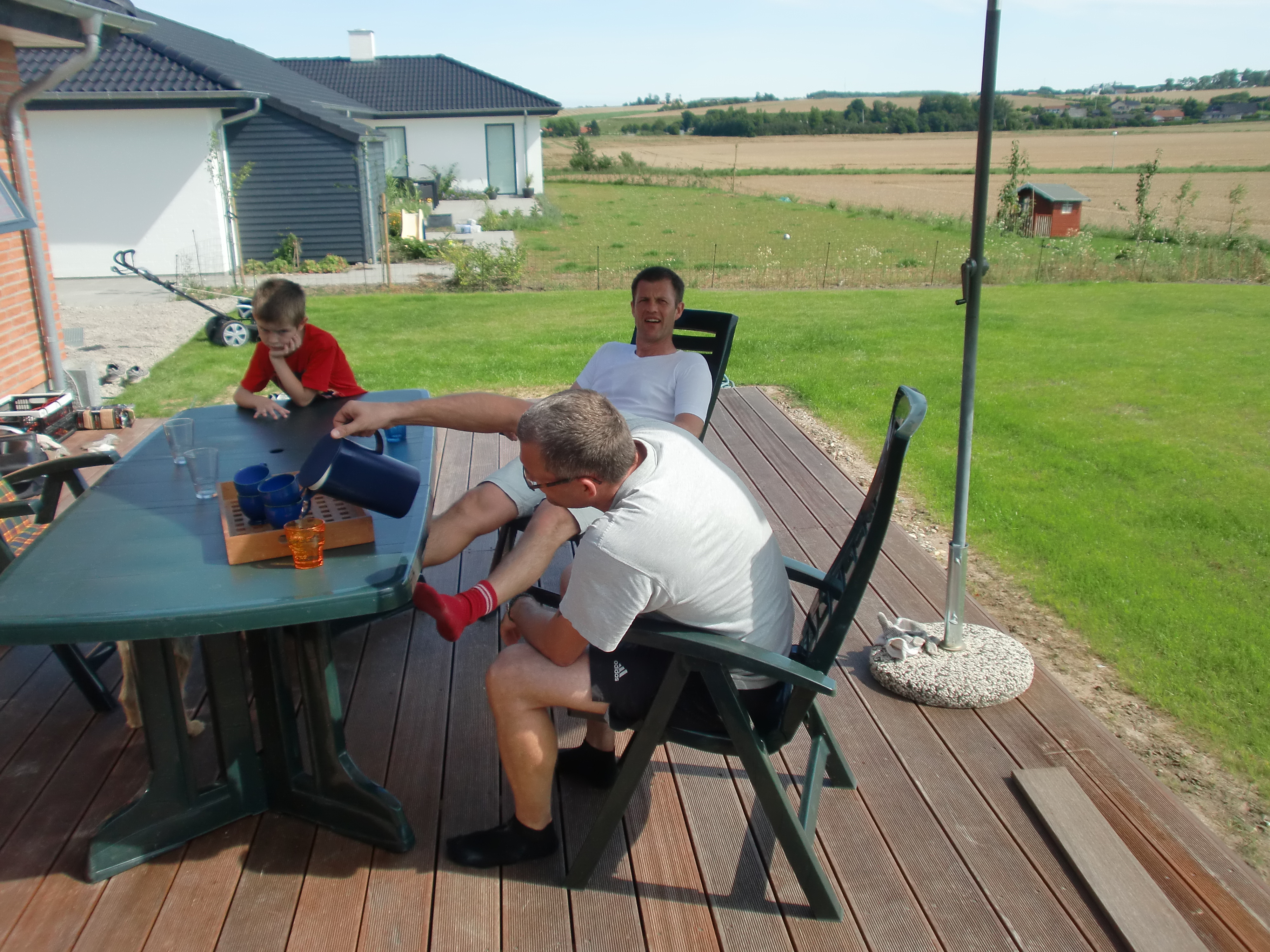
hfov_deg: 58.4
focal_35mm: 31
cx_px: 635
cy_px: 476
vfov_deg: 45.4
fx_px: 1137
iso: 64
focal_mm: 5.58
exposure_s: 1/800
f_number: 2.8
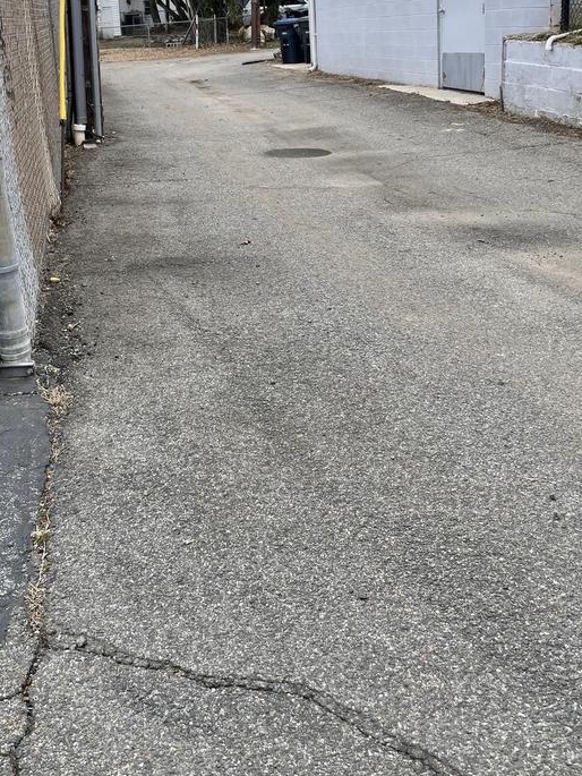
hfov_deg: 35.0
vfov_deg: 44.5
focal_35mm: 41
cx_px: 228
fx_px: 919
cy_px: 211
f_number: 1.6
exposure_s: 1/769
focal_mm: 4.2
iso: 32
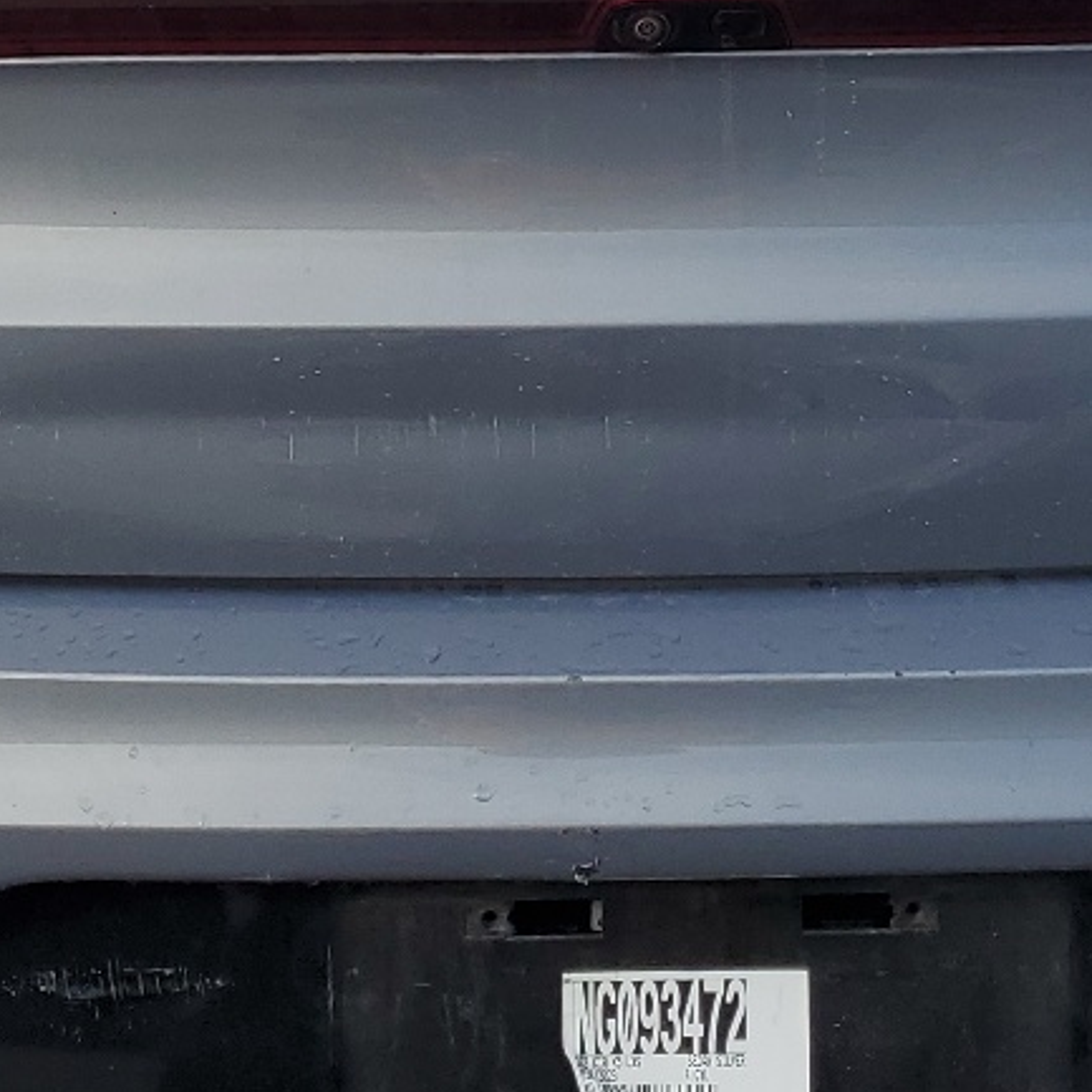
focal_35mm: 85
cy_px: 197
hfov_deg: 20.4
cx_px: 598
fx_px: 3034
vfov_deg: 20.2
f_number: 1.5
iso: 50
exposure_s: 1/1250
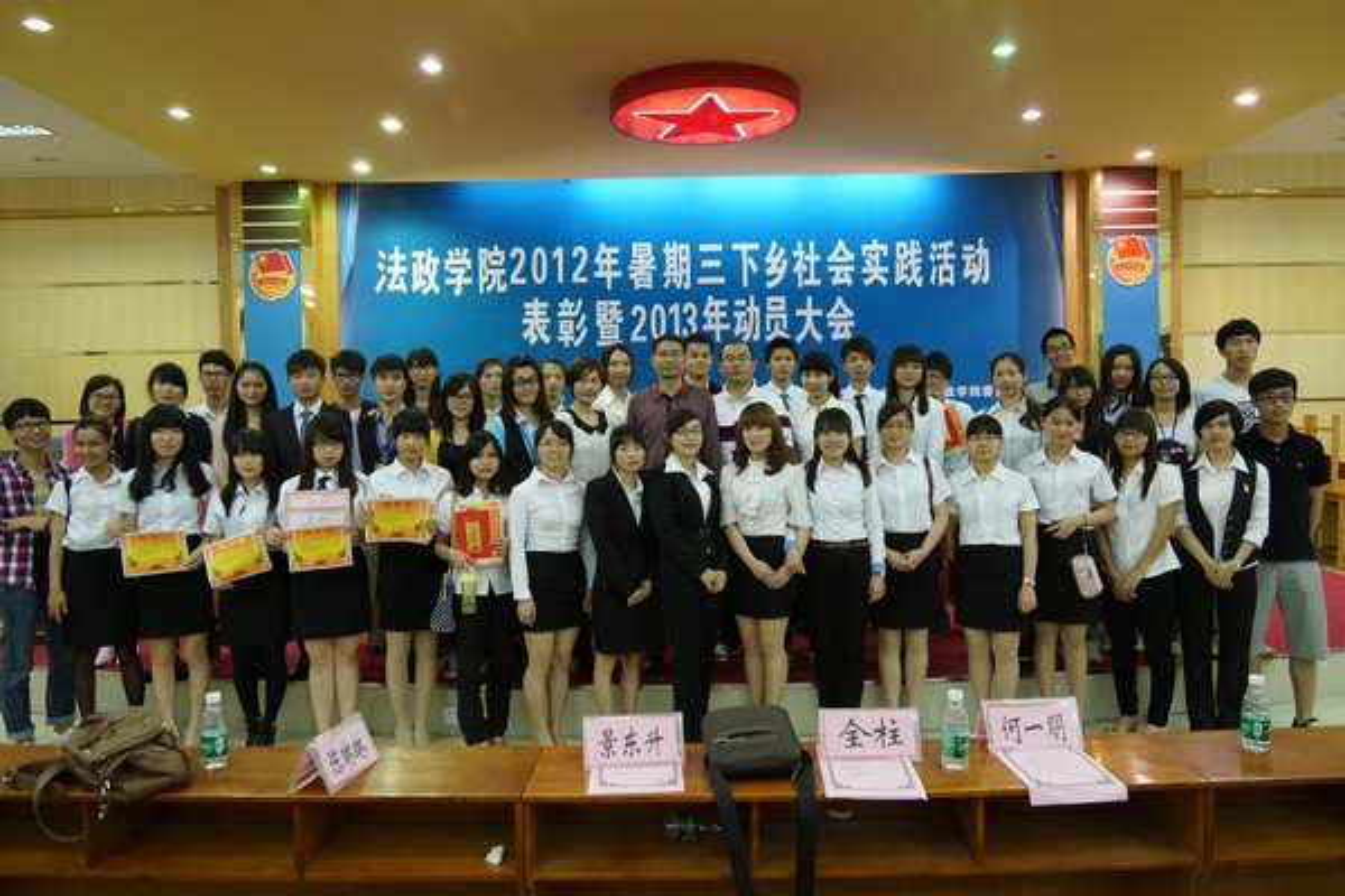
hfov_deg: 70.4
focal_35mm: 26
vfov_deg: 50.4
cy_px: 448
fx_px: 953
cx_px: 672
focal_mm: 17
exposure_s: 1/60
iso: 1000
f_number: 3.2
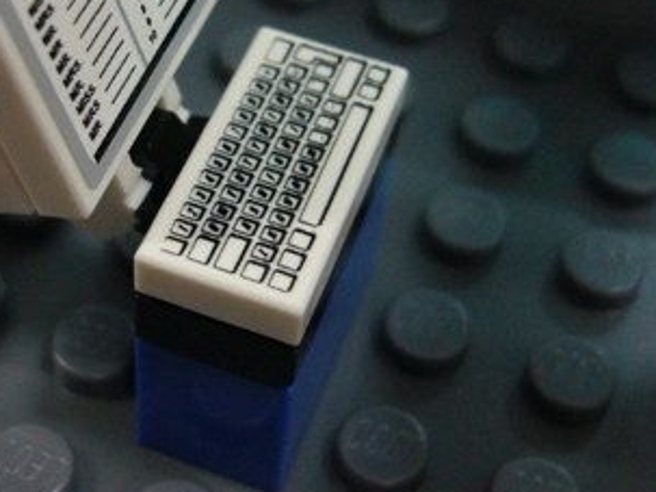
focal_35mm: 74
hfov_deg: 26.2
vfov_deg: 19.6
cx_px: 229
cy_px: 74
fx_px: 1402
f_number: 2.8
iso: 200
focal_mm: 5.8
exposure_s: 1/8
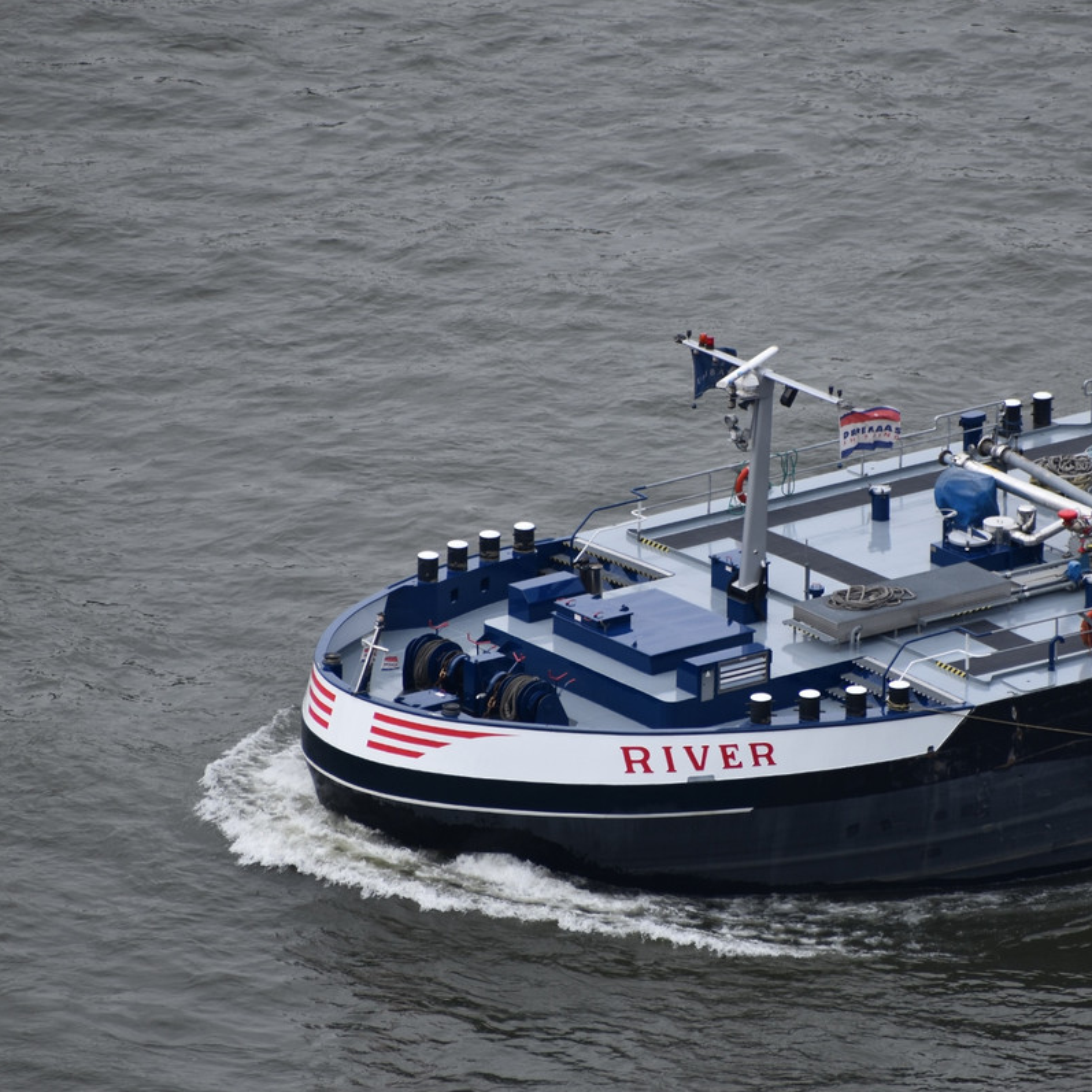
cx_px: 644
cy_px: 547
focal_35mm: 576
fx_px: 20558
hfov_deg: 3.0
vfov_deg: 3.0
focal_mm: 300
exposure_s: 1/640
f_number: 6.3
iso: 200
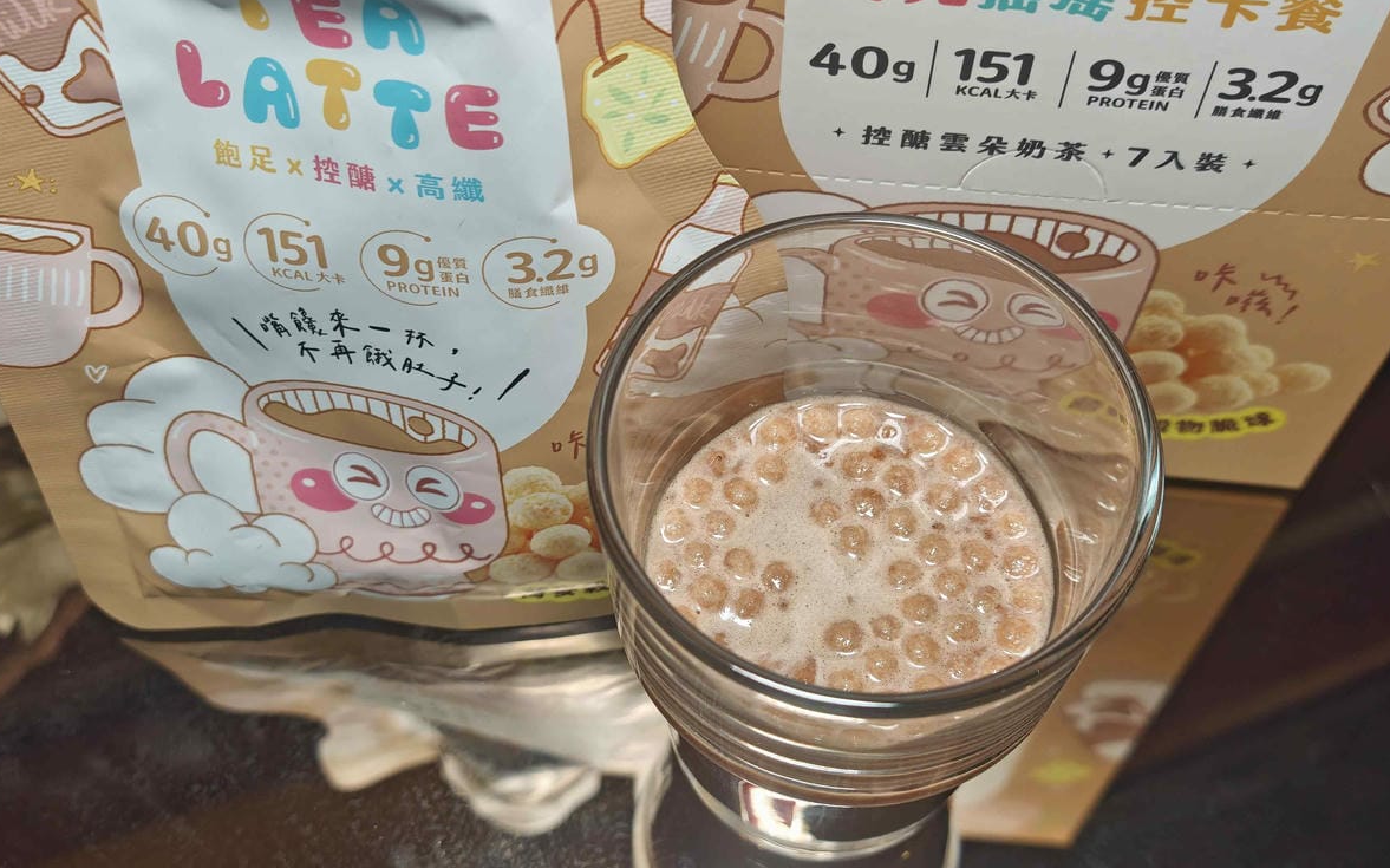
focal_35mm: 40
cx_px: 692
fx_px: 1515
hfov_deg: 49.3
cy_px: 417
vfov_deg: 32.0
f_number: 2.8
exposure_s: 1/60
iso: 238
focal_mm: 8.72
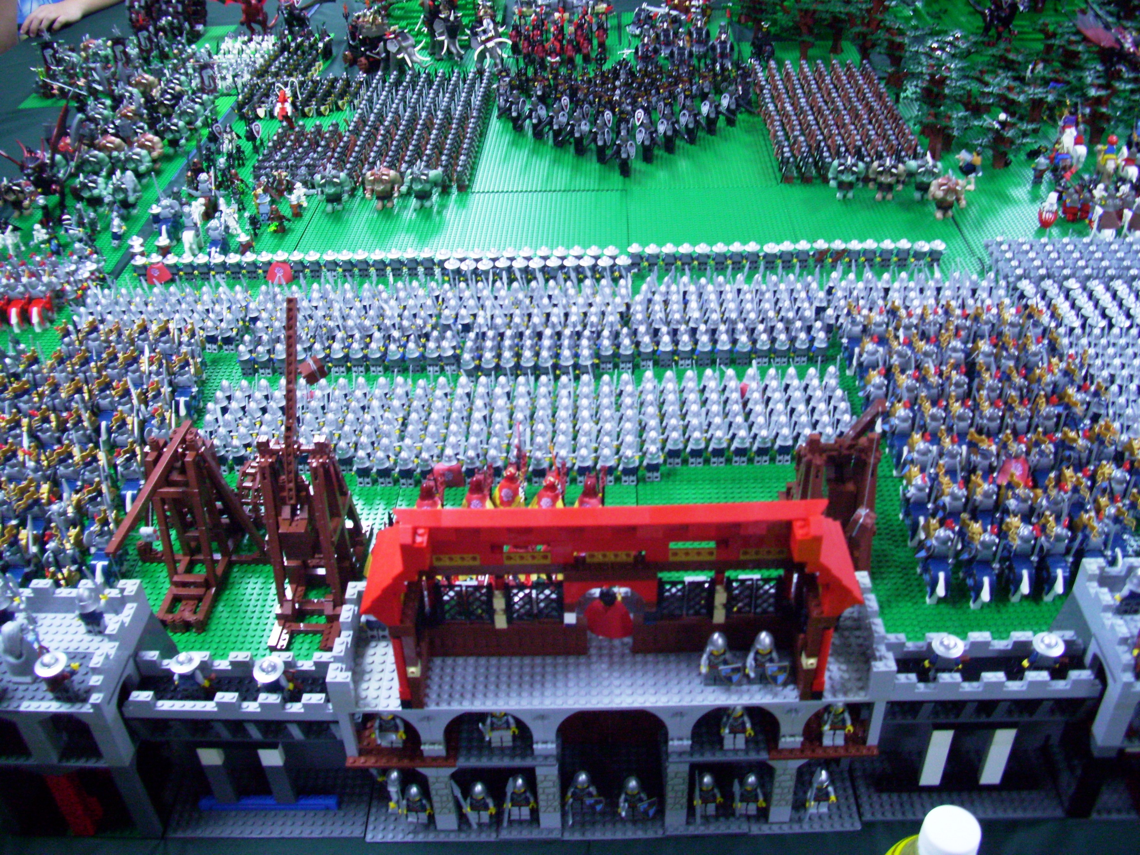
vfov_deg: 44.2
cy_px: 428
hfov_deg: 56.8
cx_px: 570
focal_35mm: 32
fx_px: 1054
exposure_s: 1/15
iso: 160
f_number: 2.9
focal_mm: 5.7
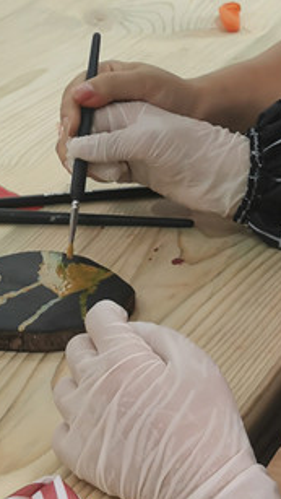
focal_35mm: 142
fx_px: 1878
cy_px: -52
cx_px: 231
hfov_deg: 8.5
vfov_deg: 14.8
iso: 80
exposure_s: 1/100
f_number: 1.6
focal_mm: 5.56
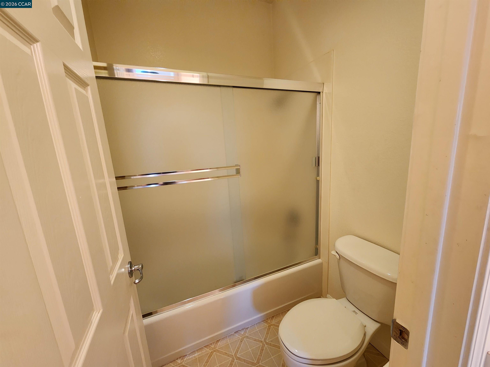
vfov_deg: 89.9
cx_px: 245
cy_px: 184
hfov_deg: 106.2
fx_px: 184
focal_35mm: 13
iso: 400
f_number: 2.2
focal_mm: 2.2
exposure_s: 1/60
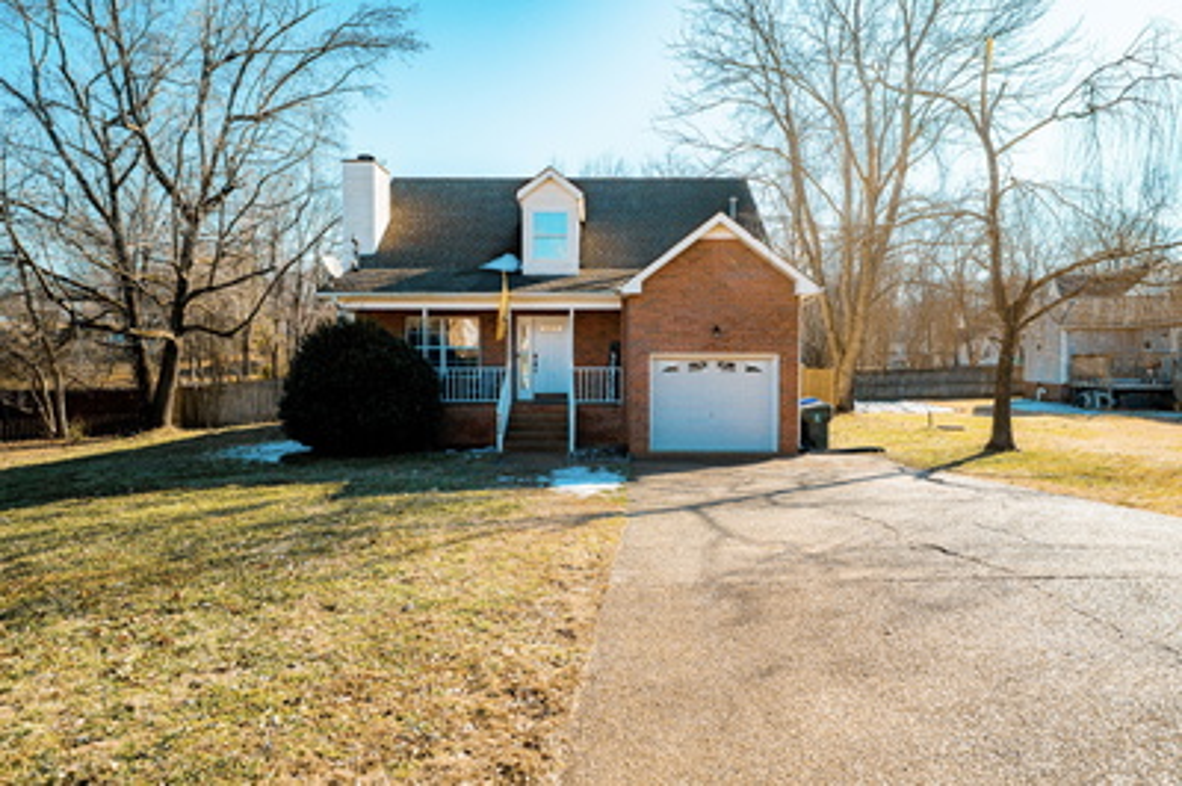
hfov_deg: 73.8
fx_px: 787
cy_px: 393
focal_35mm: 24
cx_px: 591
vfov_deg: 53.1
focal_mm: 24
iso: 800
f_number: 5
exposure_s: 1/8000
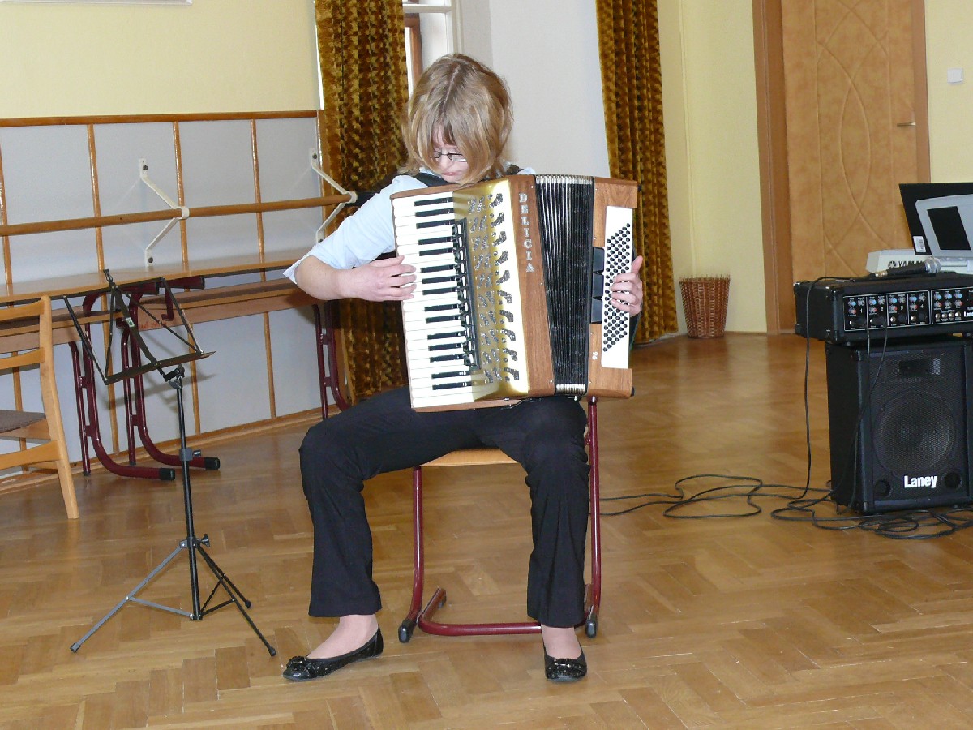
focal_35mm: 69
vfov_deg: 21.3
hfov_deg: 28.2
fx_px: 1939
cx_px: 486
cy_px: 365
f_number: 3.2
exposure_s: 1/30
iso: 200
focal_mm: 11
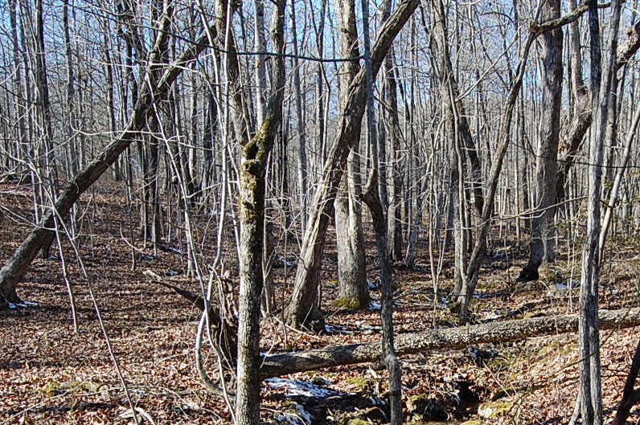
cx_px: 425
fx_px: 906
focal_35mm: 51
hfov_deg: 38.5
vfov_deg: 25.6
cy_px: 386
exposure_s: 1/160
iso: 200
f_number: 6.3
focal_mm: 18
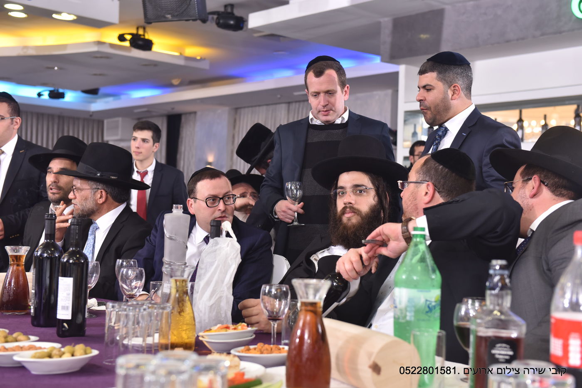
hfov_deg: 38.2
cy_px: 194
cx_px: 291
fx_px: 841
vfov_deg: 26.0
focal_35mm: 52
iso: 800
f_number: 4
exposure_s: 1/125
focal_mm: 52
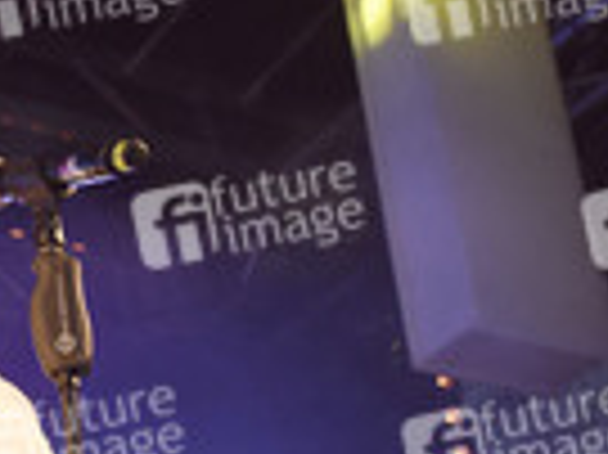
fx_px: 2597
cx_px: -322
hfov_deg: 12.6
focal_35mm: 148
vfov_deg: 9.9
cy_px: 553
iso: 1250
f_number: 8
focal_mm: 46
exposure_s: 1/160
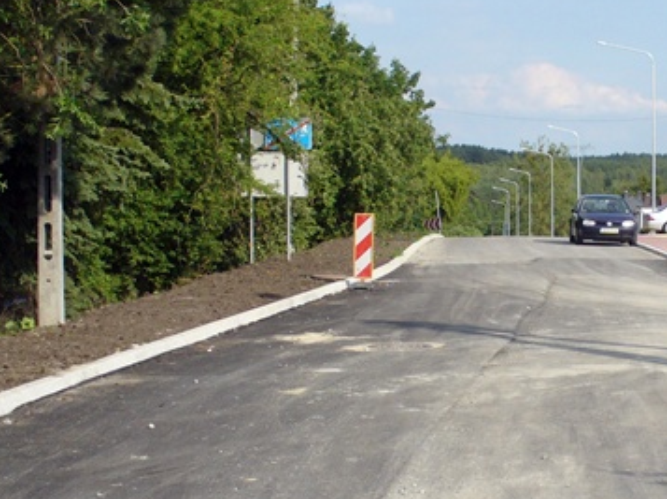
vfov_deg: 17.7
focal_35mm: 83
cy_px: 269
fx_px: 1598
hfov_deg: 23.0
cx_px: 603
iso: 100
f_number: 5.6
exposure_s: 1/400
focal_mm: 6.1
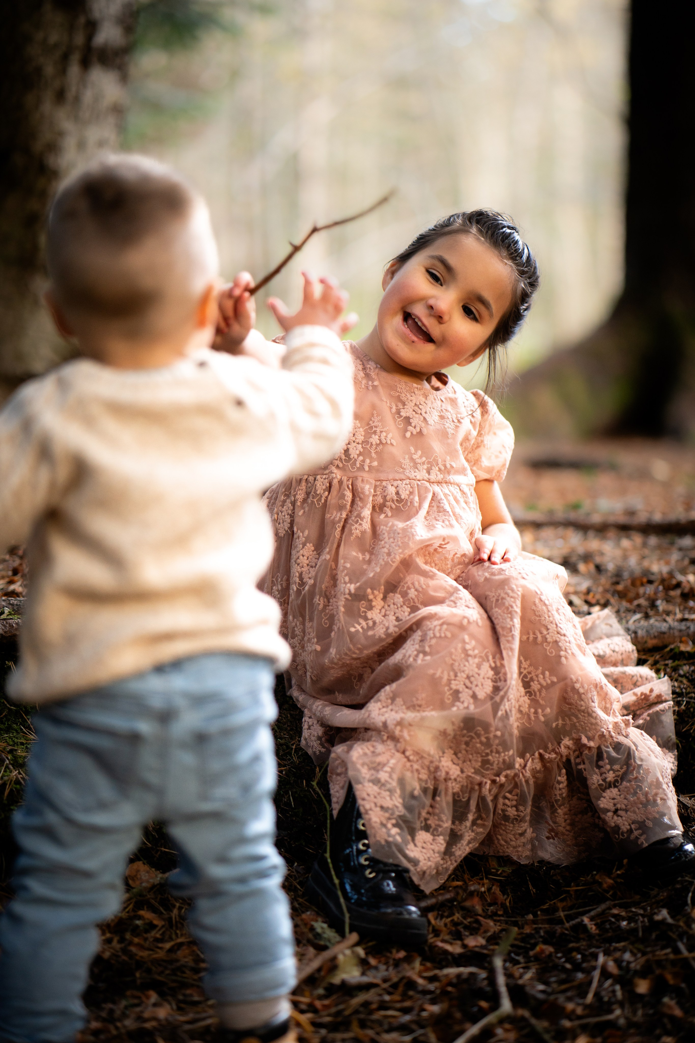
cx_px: 348
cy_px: 522
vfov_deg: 23.9
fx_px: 2461
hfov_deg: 16.1
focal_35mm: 85
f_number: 2
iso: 1000
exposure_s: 1/250
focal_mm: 85
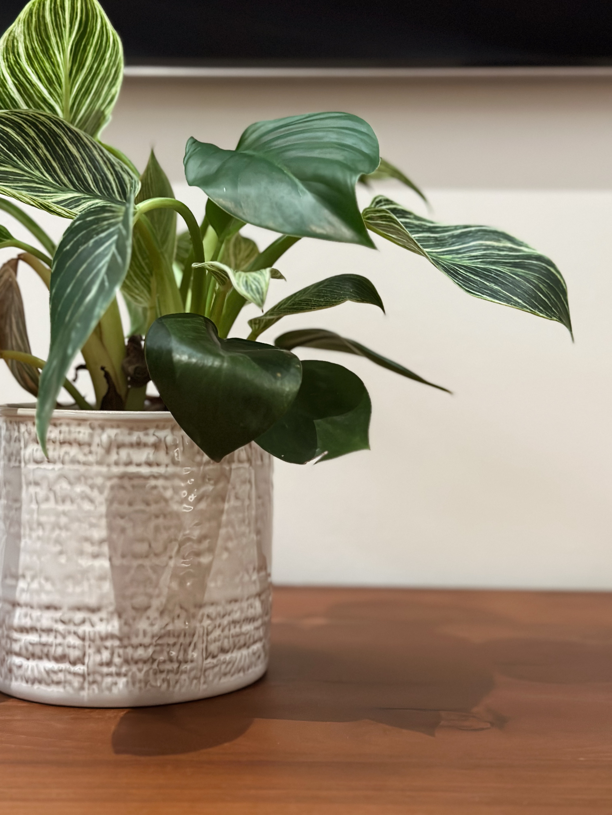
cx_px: 306
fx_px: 1131
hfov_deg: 30.3
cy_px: 408
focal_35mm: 48
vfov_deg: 39.7
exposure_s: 1/33
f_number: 1.78
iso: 640
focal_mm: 6.86
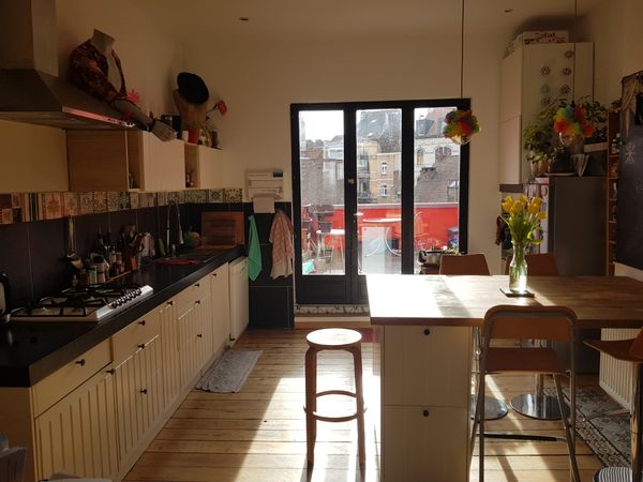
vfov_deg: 53.1
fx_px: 483
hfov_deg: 67.3
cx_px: 322
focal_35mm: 26
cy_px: 241
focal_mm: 4.2
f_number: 1.7
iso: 40
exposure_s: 1/251
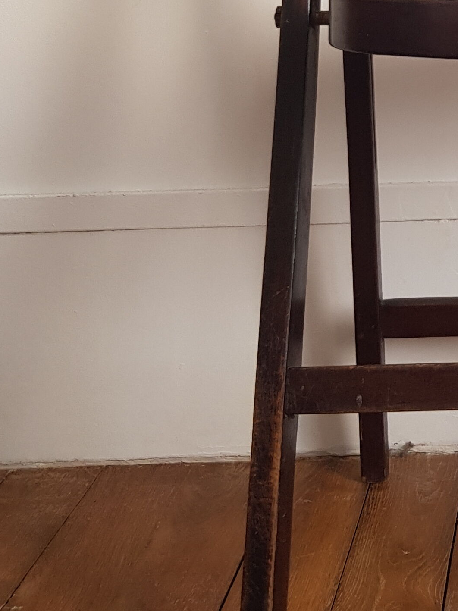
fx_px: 1306
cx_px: 615
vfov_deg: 24.9
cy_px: -18
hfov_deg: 18.4
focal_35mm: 74
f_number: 1.7
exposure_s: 1/100
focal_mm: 4.2
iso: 80
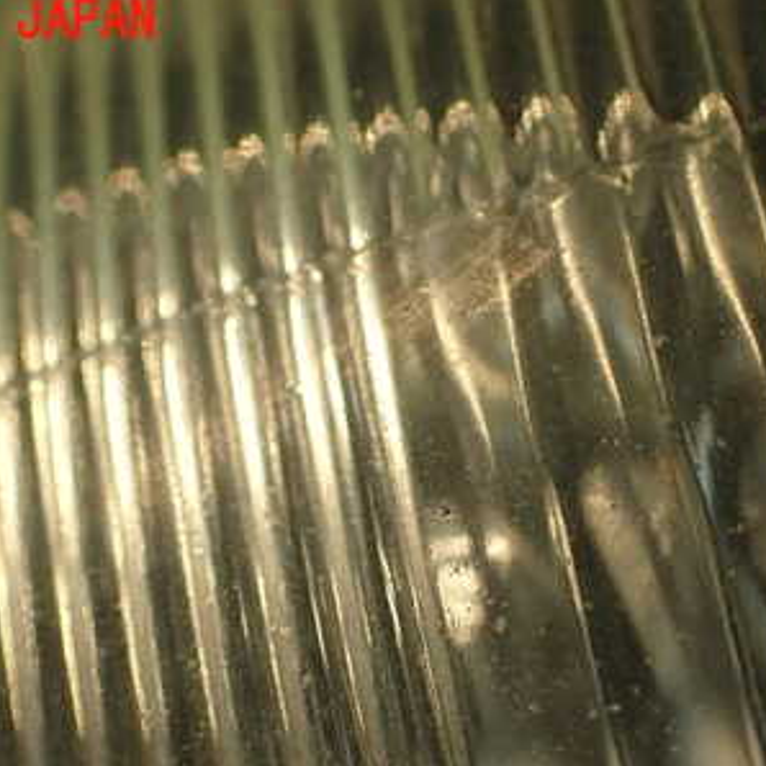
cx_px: 460
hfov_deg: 30.0
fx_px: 1427
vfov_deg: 29.6
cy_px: 568
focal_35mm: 57
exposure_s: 1/60
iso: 160
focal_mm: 5.79
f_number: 2.4
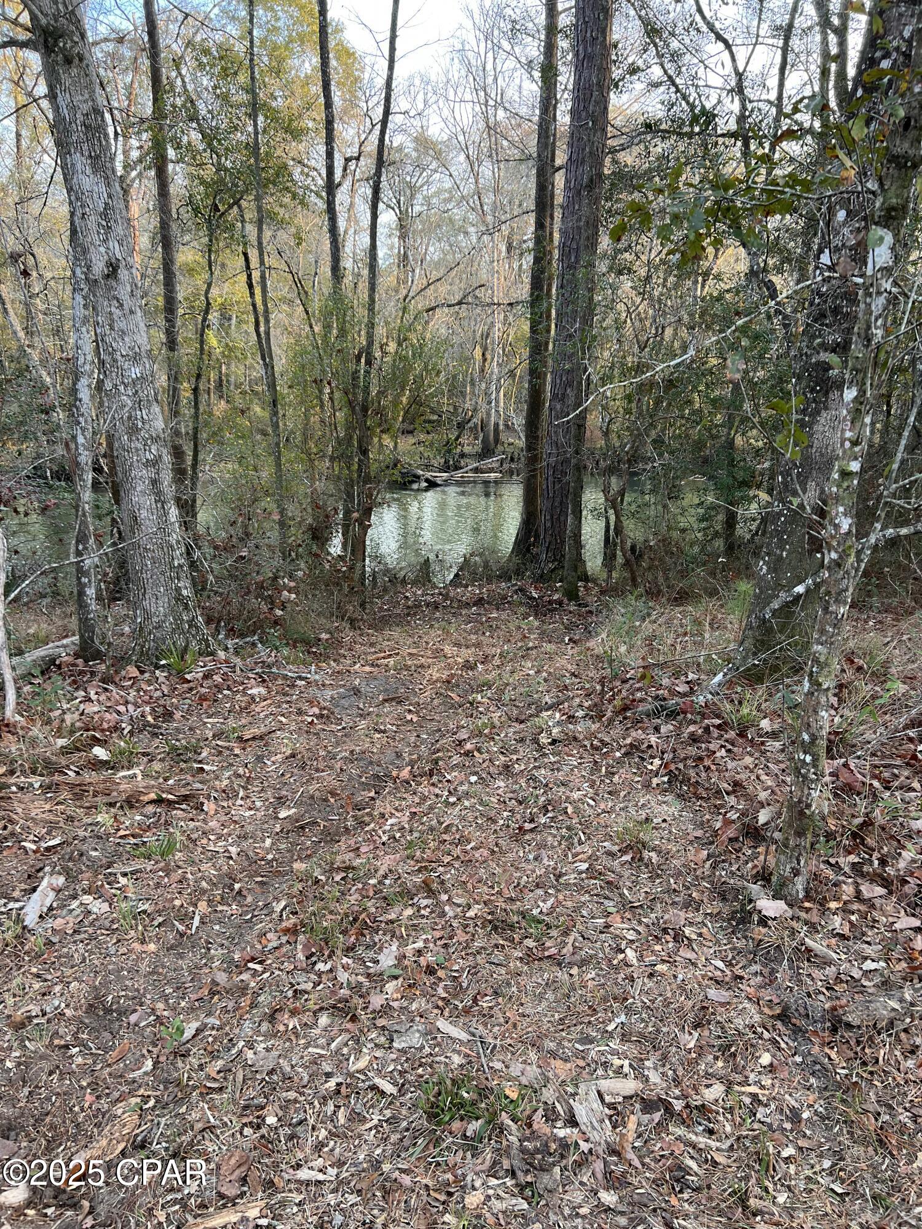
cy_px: 614
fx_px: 923
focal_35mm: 26
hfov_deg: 53.1
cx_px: 461
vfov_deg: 67.3
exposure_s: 1/121
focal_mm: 5.7
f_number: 1.5
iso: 80
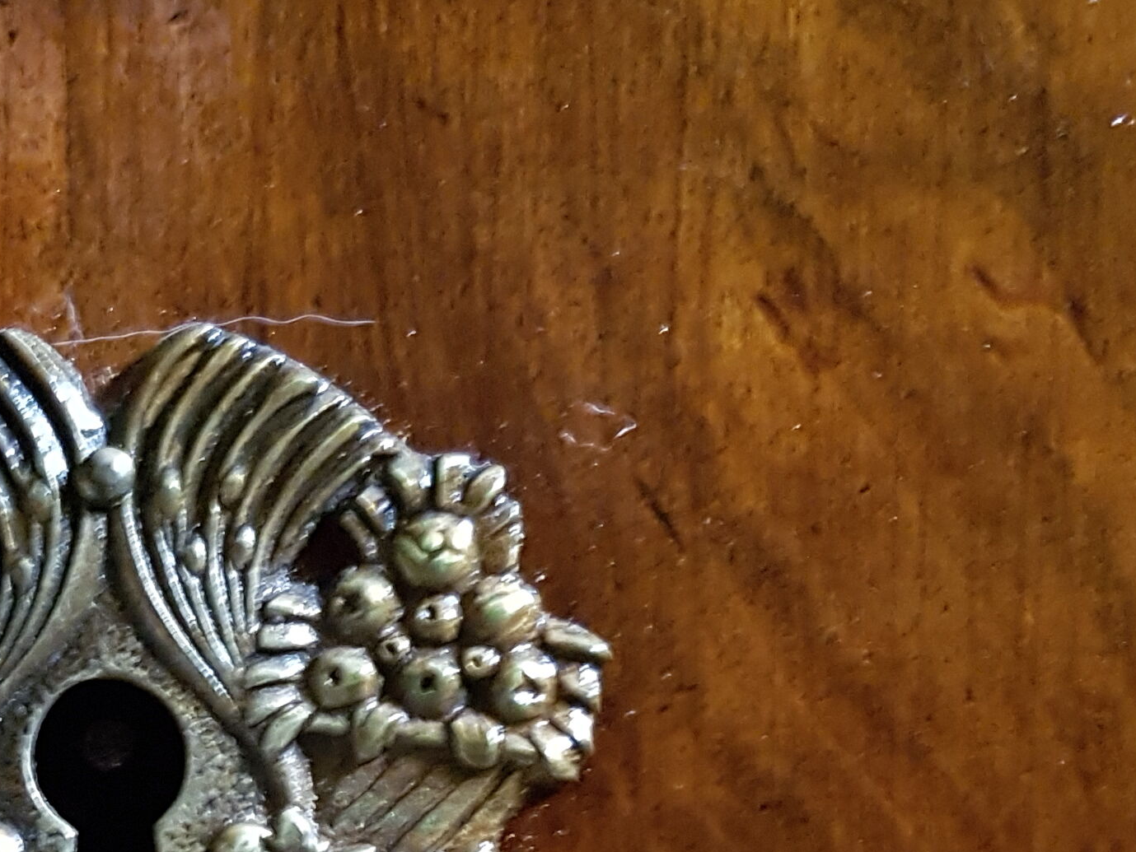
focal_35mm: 76
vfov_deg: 18.8
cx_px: 212
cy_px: 863
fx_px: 2495
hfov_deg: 25.2
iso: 500
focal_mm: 4.2
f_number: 1.7
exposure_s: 1/10
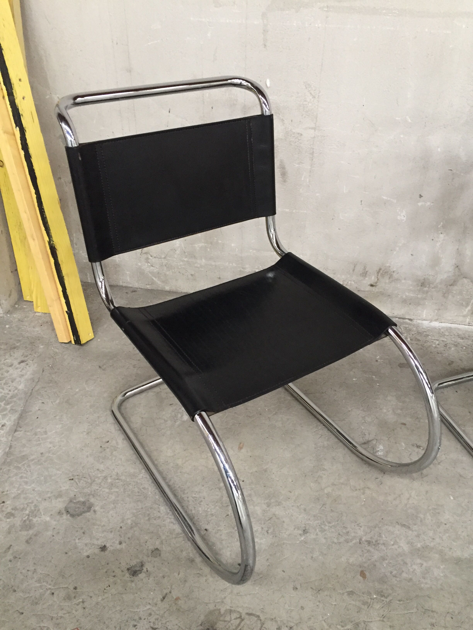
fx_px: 528
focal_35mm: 29
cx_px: 236
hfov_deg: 48.2
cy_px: 315
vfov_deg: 61.7
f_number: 2.2
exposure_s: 1/33
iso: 250
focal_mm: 4.15
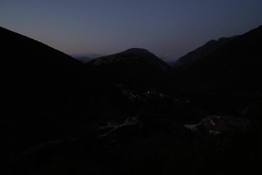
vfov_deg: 48.0
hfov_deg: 67.3
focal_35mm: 27
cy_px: 88
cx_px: 131
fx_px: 197
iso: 800
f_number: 5.6
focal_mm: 18
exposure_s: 1/100
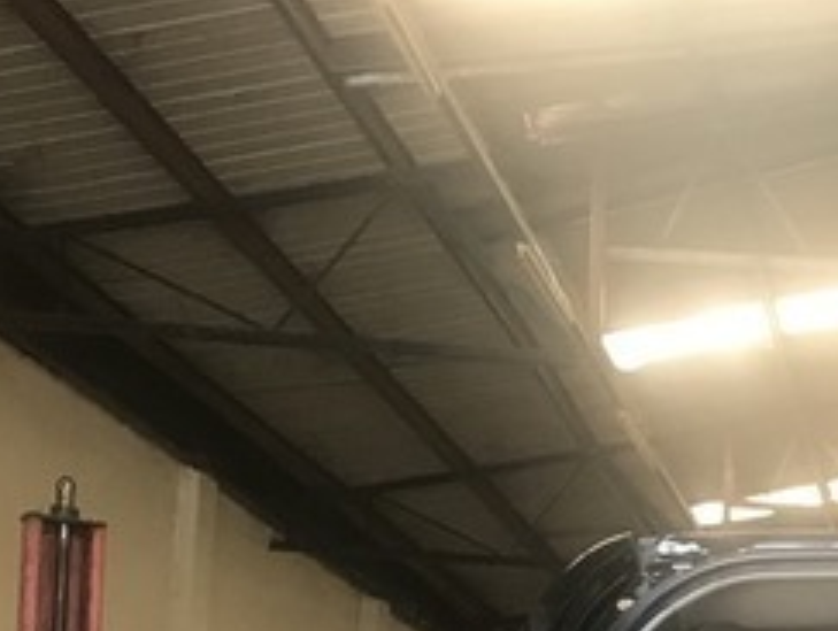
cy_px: 969
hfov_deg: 19.3
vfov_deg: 14.9
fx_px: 2230
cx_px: 1145
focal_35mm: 92
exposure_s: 1/25
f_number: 1.8
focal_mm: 3.99
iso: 40
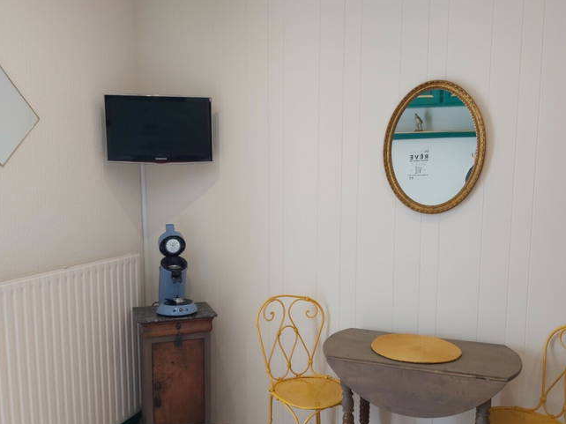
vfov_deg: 44.0
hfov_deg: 56.8
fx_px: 523
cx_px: 288
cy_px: 243
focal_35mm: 32
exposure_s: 1/120
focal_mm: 3.92
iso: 106
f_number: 1.7
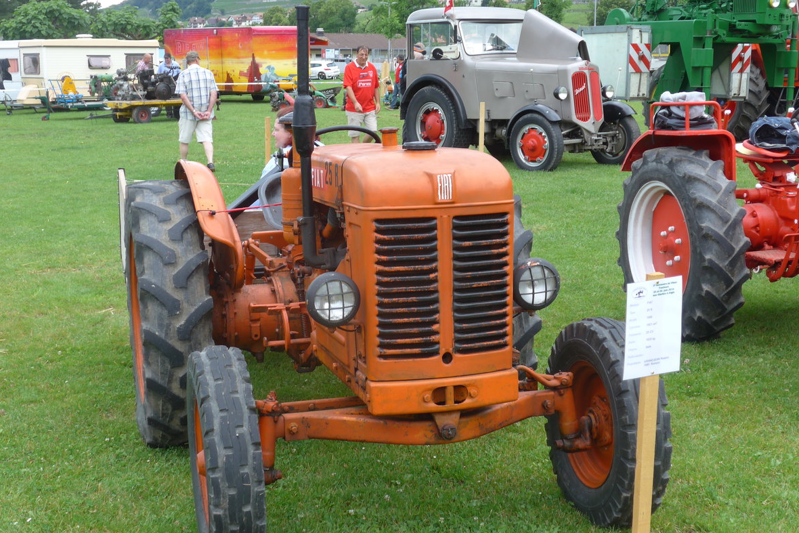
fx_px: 1221
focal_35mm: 55
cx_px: 397
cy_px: 267
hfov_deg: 36.2
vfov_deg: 24.6
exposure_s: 1/200
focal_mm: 10.7
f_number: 3.3
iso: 80
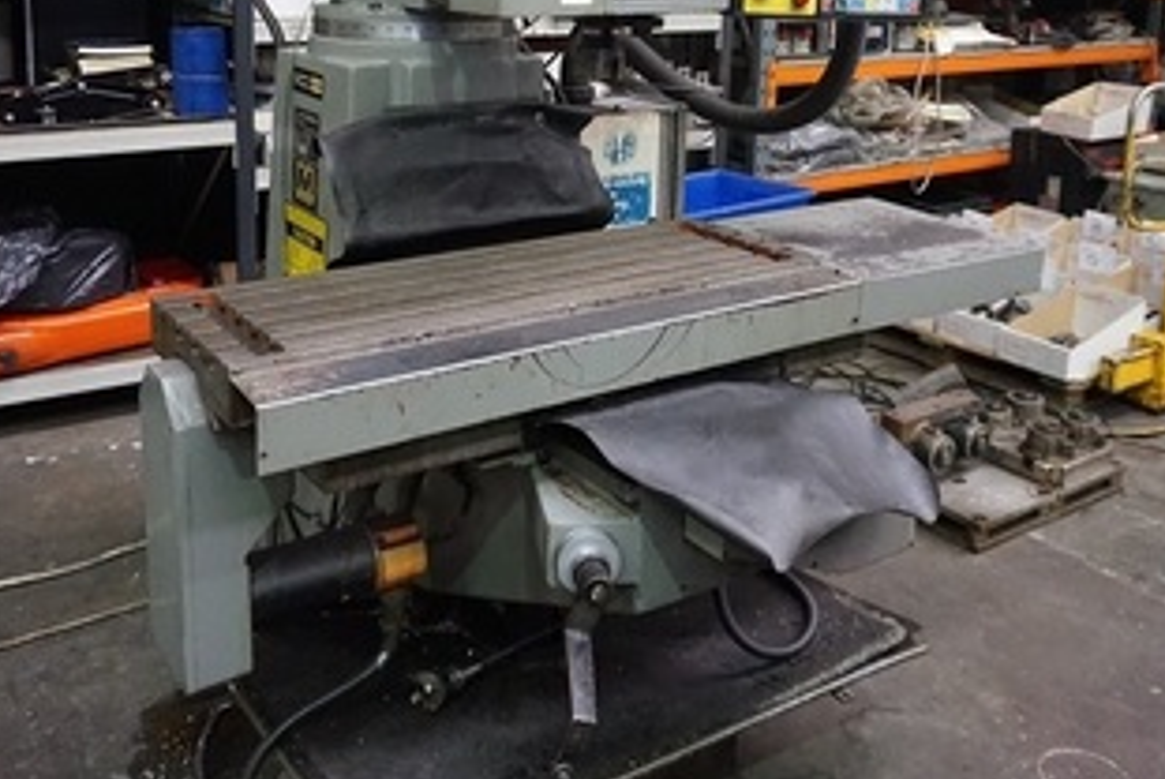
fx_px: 1198
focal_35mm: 37
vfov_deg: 34.9
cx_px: 573
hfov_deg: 51.8
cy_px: 157
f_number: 3.5
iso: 3200
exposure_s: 1/60
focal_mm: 16
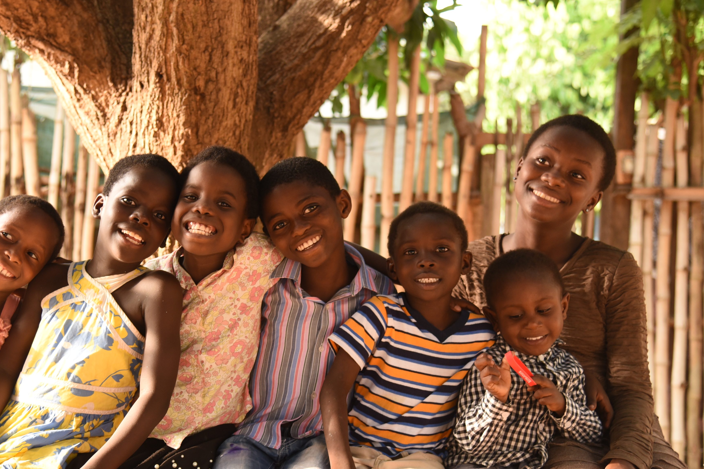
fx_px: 1271
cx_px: 261
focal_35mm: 65
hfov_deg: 30.8
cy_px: 269
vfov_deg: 20.9
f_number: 4
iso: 1000
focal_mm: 50
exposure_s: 1/200
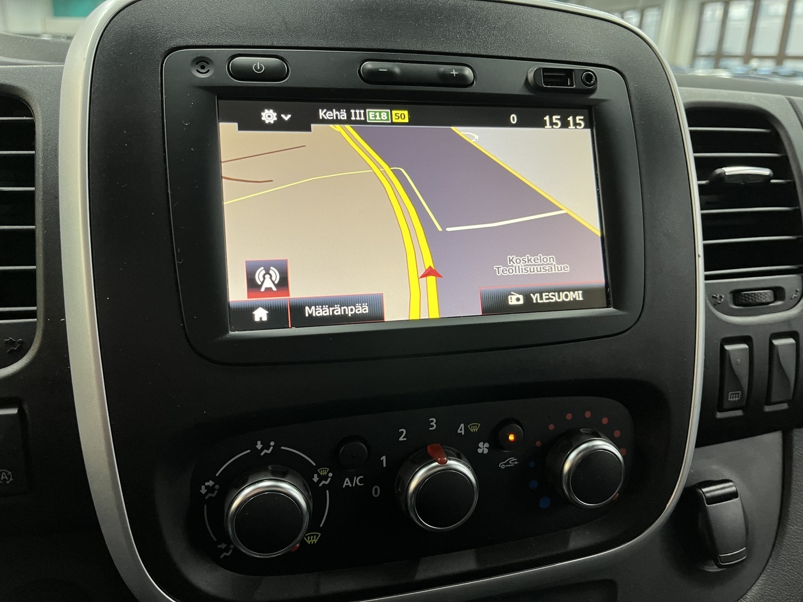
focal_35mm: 26
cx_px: 402
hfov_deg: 67.3
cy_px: 301
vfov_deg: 53.1
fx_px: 603
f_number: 1.6
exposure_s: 1/50
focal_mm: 5.1
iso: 125
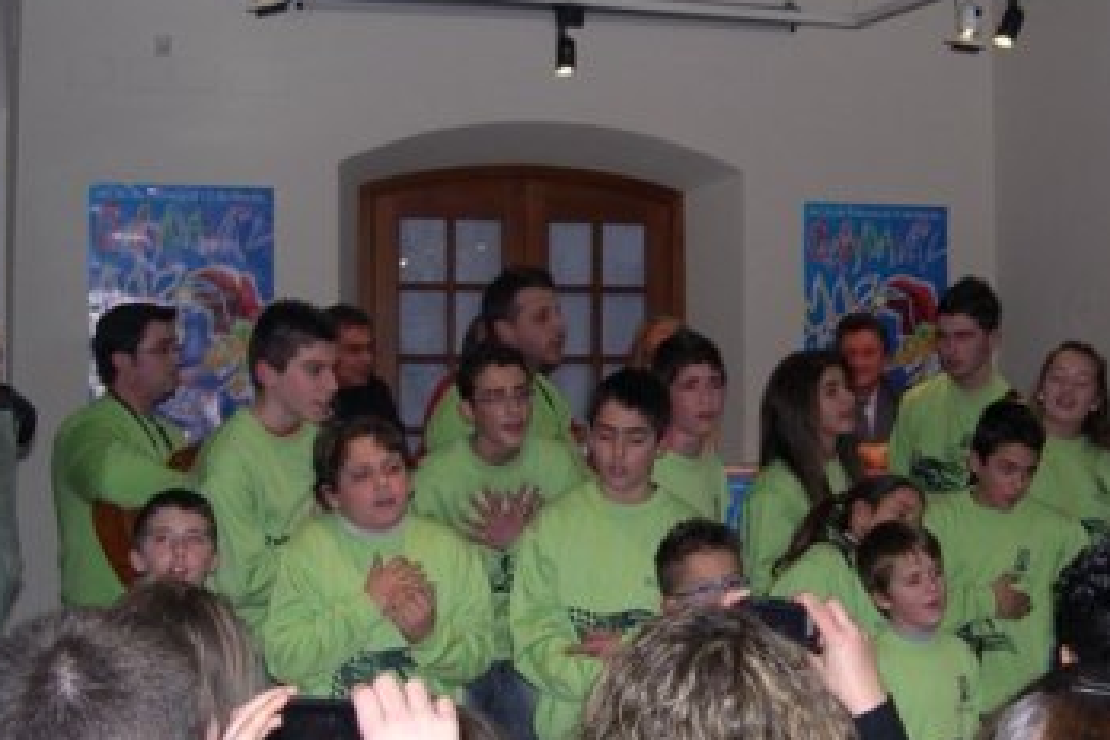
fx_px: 1696
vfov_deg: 24.6
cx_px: 730
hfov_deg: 35.9
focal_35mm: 55
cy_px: 381
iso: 172
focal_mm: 8
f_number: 2.8
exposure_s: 1/60
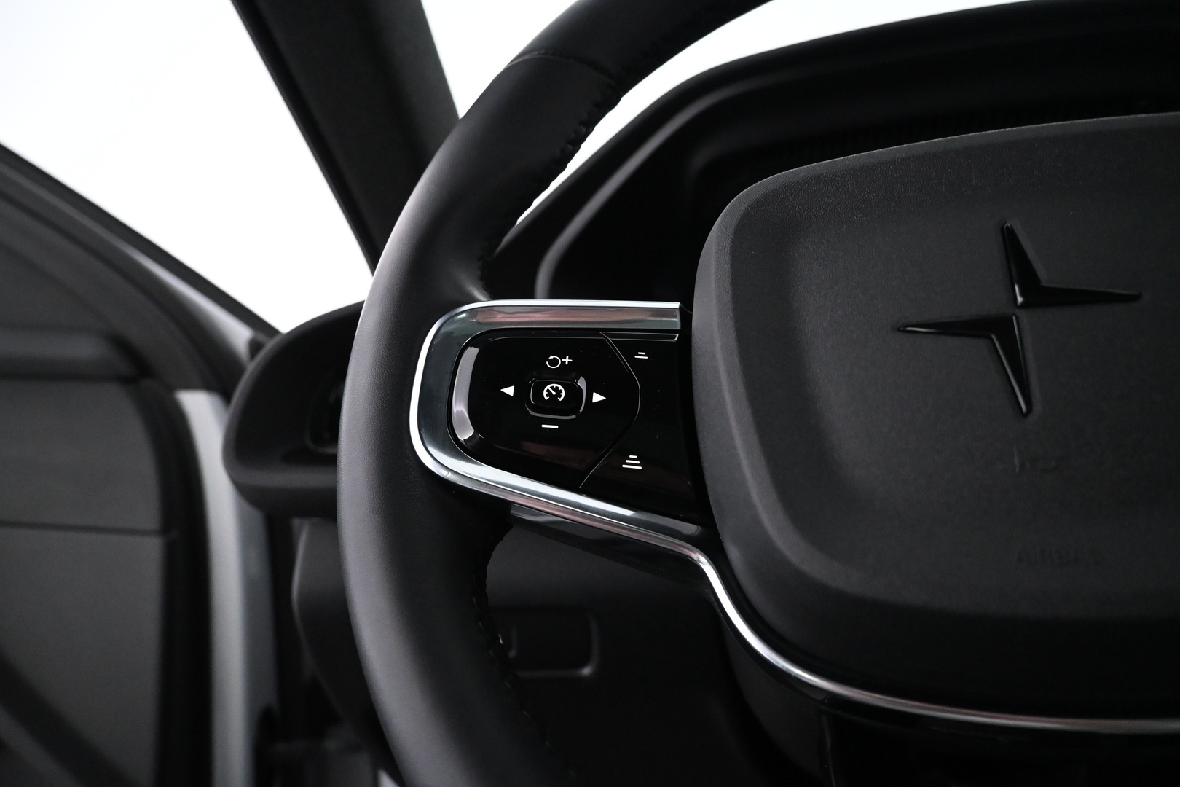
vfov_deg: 53.1
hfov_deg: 73.7
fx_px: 787
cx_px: 590
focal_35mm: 24
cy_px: 394
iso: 4000
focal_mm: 16
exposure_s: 1/60
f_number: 4
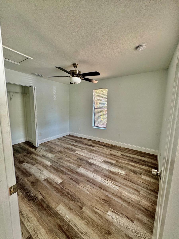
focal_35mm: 14
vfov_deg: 102.1
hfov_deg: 85.7
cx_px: 90
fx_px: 97
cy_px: 120
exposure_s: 1/99
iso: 125
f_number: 2.2
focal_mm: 2.22
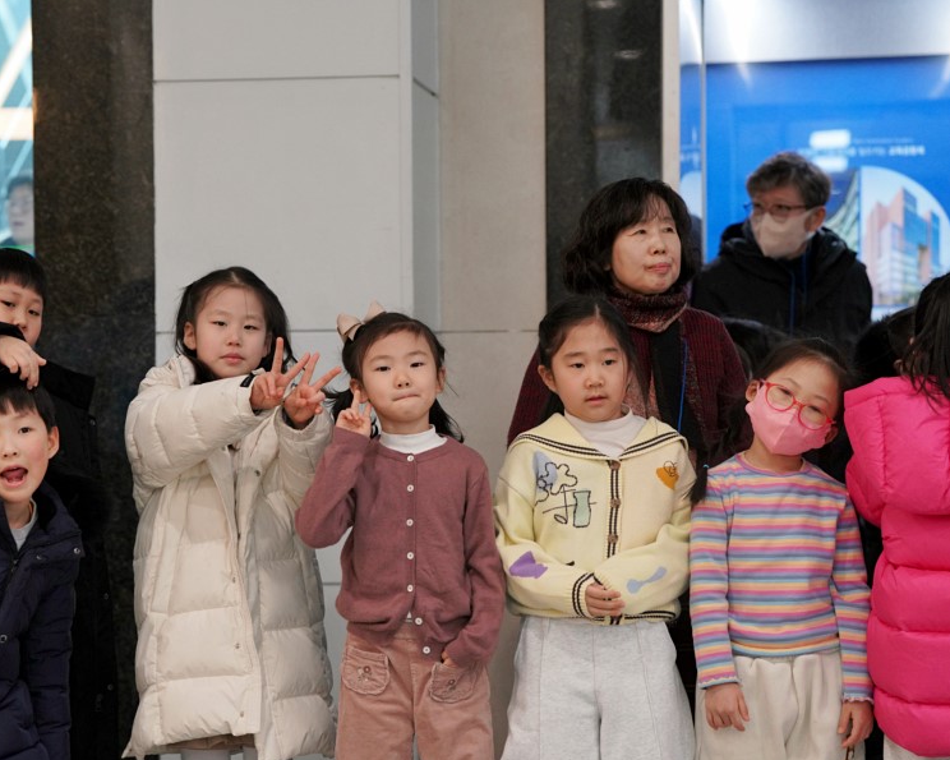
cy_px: 381
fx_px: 2839
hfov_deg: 19.0
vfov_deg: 15.2
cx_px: 379
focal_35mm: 101
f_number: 4
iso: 2500
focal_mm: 89
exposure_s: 1/160
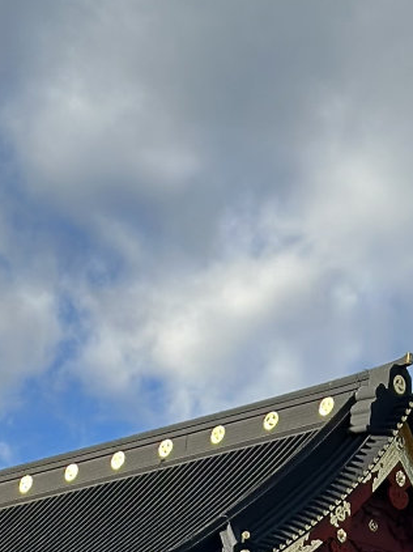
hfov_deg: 8.2
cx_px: 205
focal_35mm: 182
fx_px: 2898
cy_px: 884
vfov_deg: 10.4
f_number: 1.78
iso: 80
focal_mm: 6.86
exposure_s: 1/2976
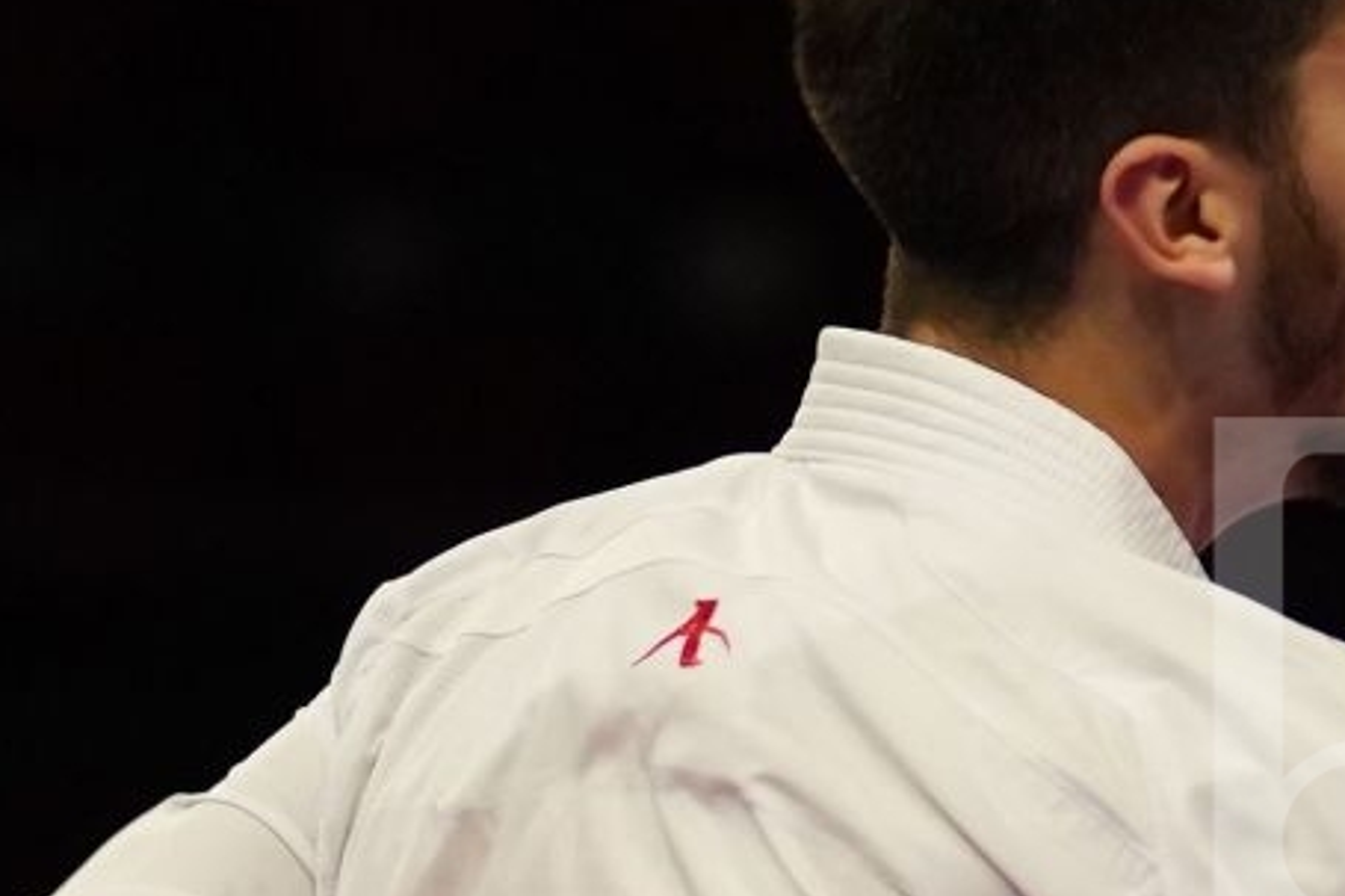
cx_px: 1490
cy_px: 1733
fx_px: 29242
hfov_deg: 2.6
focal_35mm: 783
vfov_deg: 1.8
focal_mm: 132
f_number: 2.8
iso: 2500
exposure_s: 1/1000
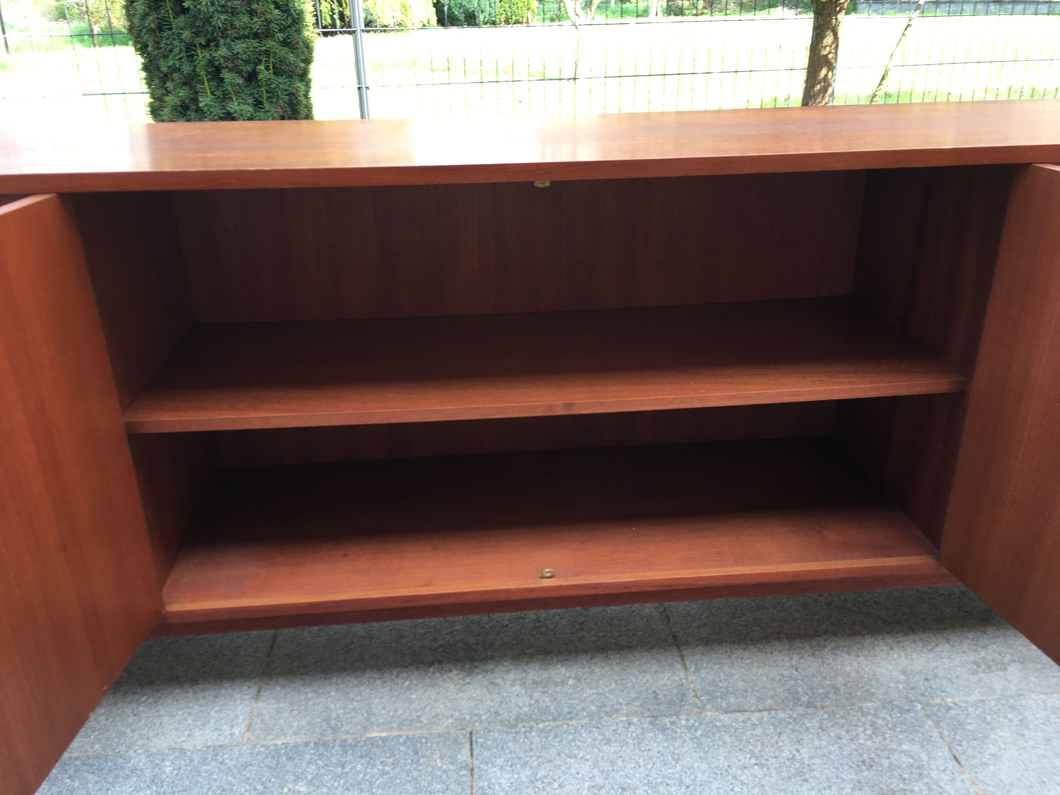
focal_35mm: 29
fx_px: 888
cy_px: 398
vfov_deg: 48.2
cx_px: 530
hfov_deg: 61.7
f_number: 2.2
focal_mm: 4.15
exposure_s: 1/116
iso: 25
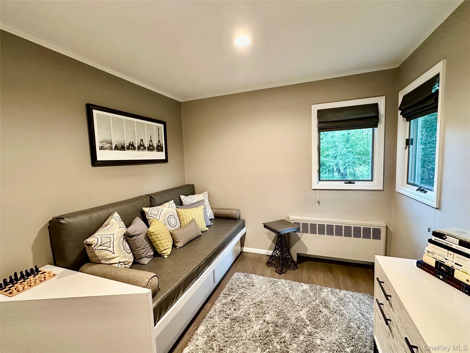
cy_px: 176
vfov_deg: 85.7
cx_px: 235
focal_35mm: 14
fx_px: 190
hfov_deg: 102.1
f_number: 2.2
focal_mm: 2.22
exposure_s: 1/60
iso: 500
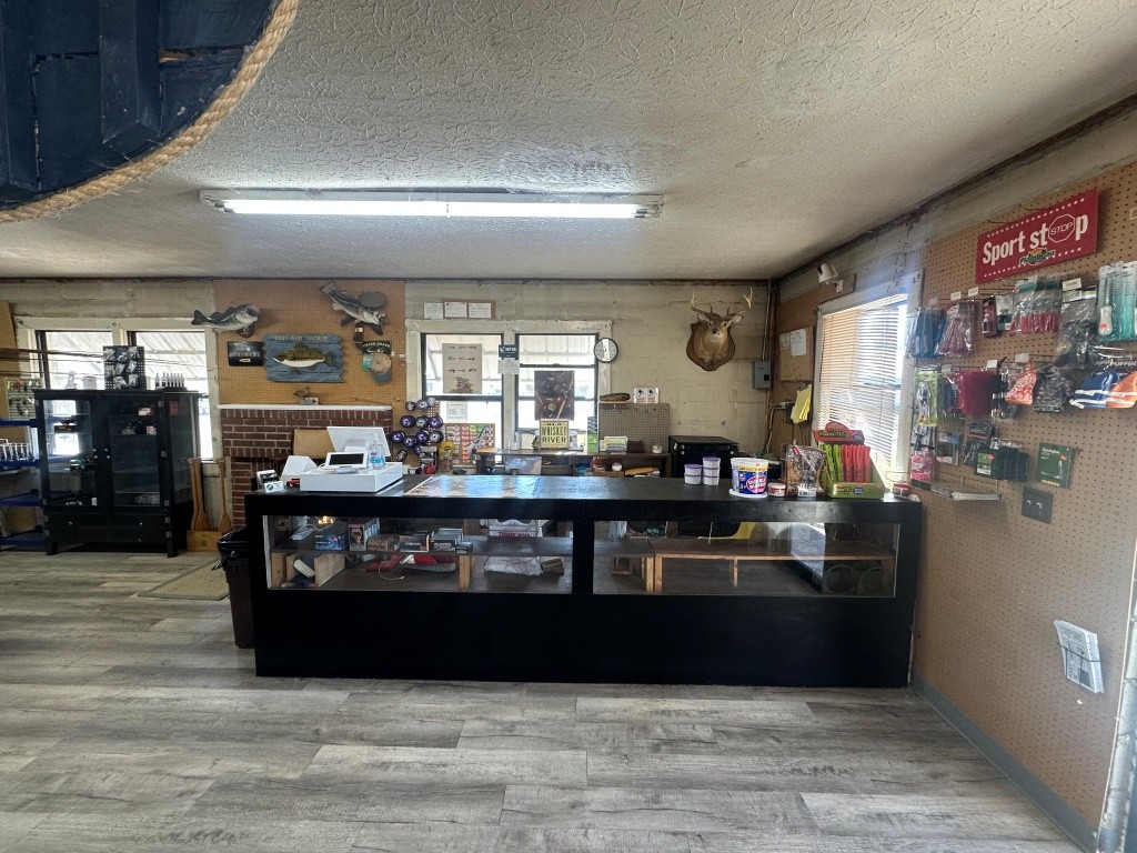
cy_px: 426
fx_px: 460
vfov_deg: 85.7
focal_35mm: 14
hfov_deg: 102.1
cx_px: 568
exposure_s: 1/120
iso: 125
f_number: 2.2
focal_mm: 2.22
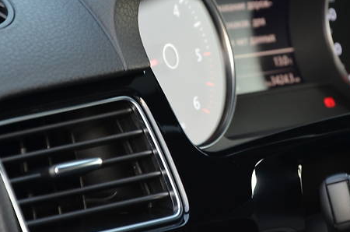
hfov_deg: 7.4
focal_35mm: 280
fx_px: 2715
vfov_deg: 4.9
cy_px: 28
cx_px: 210
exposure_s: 1/60
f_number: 5.6
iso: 800
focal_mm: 105
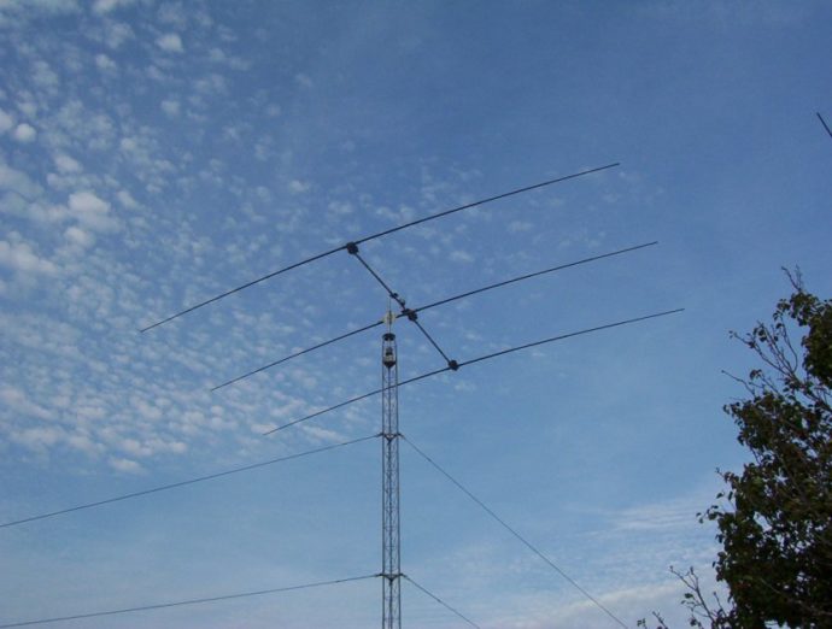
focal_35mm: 43
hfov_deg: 43.7
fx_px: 1037
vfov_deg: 33.8
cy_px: 314
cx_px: 416
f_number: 5.17
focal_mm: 5.77
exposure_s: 1/560
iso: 100
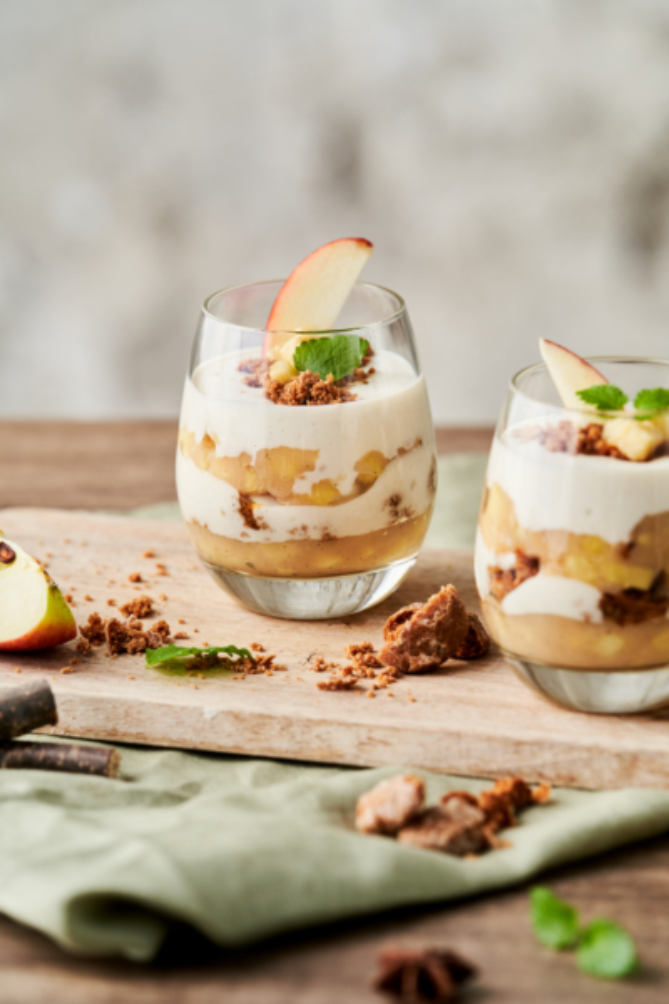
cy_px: 502
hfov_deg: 7.4
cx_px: 334
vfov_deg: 11.1
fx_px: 5184
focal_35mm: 186
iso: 125
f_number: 5
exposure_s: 1/200
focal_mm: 186
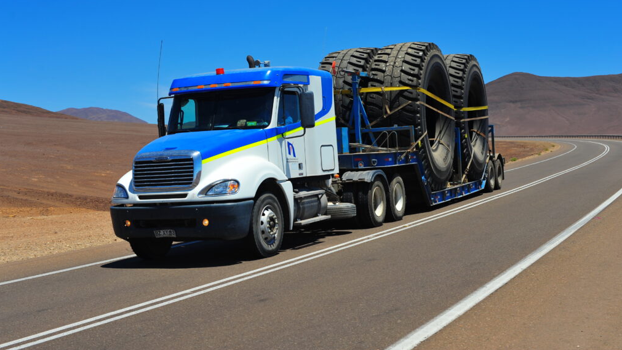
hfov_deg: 39.2
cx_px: 313
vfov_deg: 22.6
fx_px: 874
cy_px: 142
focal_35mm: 53
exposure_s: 1/1000
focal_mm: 50
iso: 200
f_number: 8
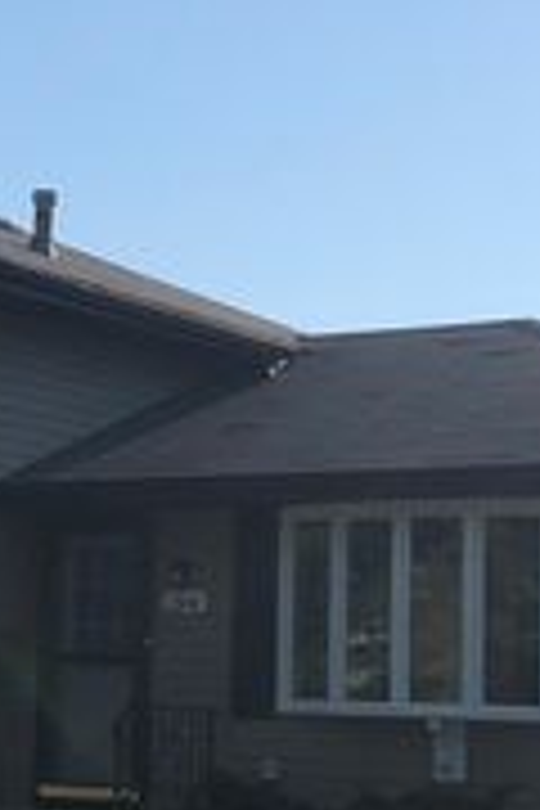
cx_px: 9
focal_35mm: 108
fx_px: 2430
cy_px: 376
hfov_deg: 12.5
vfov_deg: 18.9
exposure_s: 1/3690
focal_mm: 4
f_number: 1.8
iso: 20
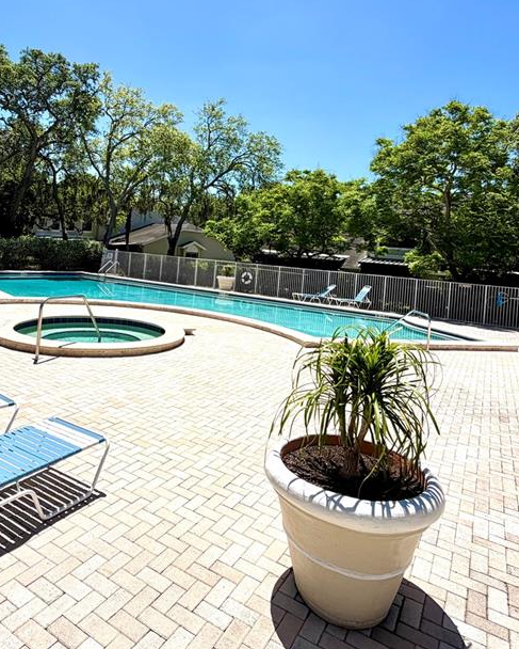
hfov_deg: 60.8
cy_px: 250
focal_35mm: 23
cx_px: 236
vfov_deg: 71.6
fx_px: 441
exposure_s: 1/1572
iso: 20
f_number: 2.2
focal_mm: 2.22
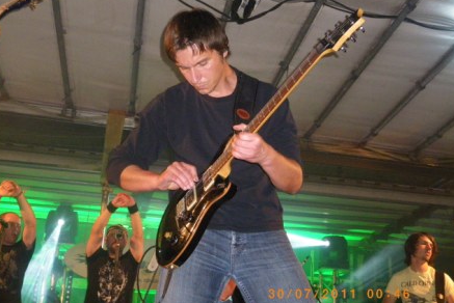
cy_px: 160
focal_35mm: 49
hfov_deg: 40.3
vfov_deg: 27.6
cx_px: 225
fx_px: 618
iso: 800
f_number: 3.3
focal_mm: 8.2
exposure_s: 1/80
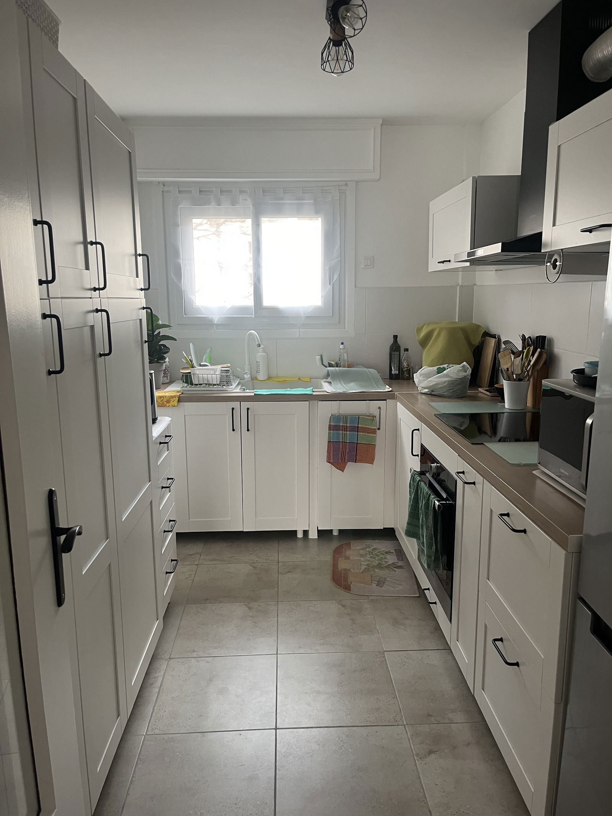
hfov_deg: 53.1
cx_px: 306
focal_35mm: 26
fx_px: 613
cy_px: 408
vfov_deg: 67.3
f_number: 1.6
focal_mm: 5.1
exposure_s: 1/63
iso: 125
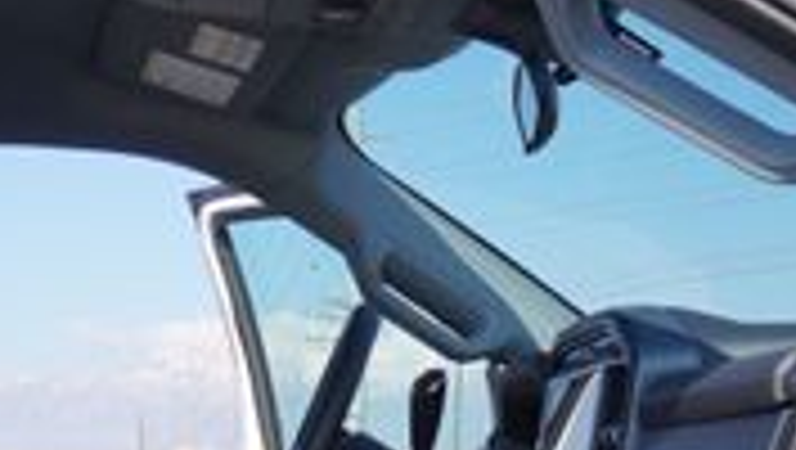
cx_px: 90
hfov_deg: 22.8
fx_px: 1923
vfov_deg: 12.2
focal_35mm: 91
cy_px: 806
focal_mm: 16
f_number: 7.1
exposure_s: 1/200
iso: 100
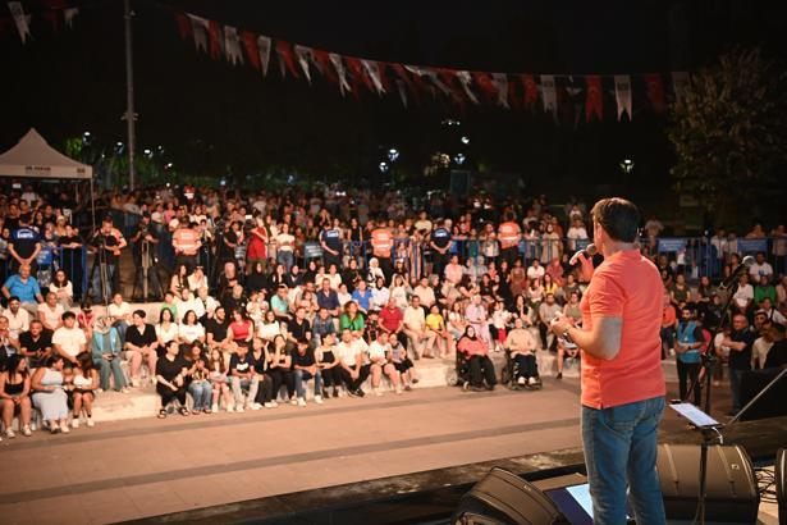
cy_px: 262
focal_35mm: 40
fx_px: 874
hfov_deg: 48.5
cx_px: 394
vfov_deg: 33.4
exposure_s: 1/160
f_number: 2.8
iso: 2000
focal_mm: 40
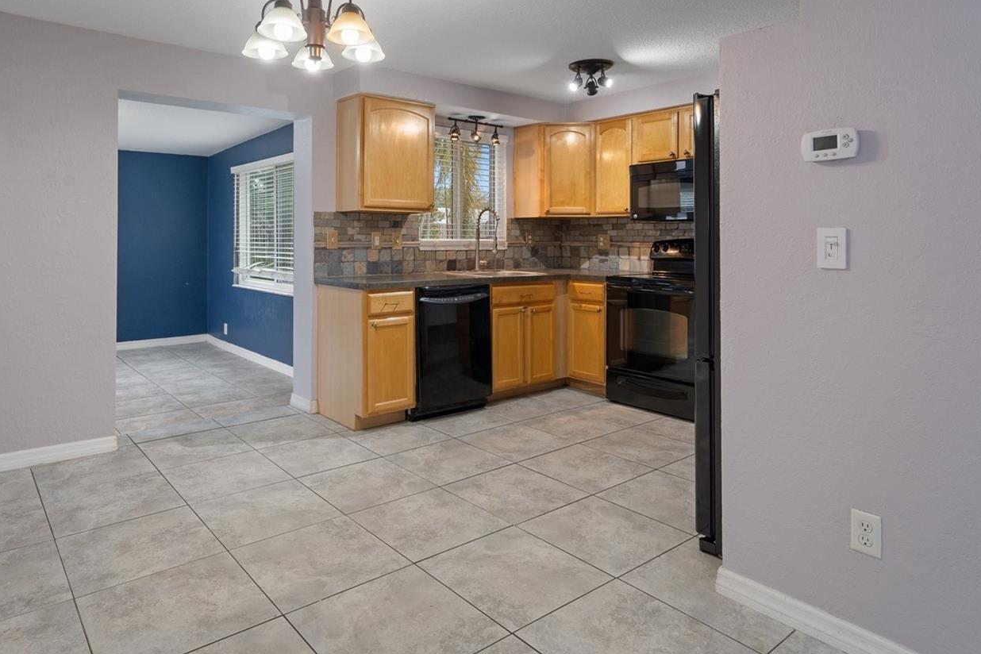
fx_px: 599
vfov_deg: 56.5
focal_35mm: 22
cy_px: 240
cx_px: 443
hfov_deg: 78.4
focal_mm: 17
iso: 320
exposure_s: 1.6
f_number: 8
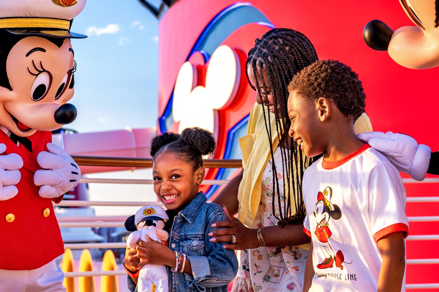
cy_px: 207
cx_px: 178
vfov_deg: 16.8
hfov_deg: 25.0
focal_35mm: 81
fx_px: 988
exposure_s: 1/320
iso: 125
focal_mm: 32
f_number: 4
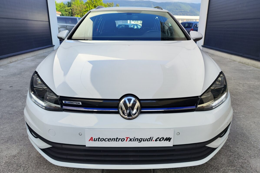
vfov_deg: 53.1
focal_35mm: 24
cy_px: 81
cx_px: 130
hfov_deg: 73.8
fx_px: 173
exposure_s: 1/469
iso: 50
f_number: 1.69
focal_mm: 7.01
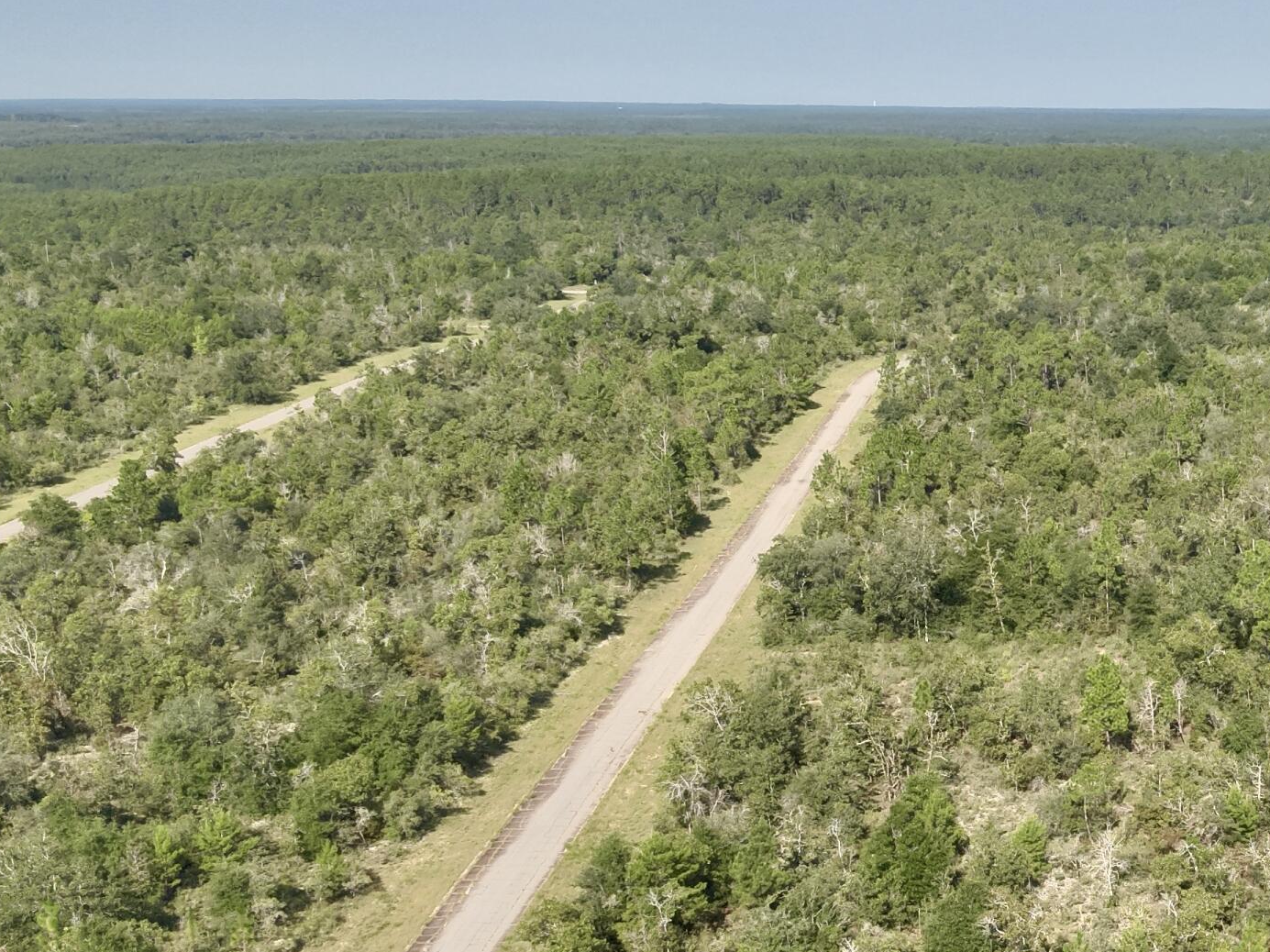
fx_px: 1907
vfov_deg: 27.9
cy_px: 589
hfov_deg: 34.9
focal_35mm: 52
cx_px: 1118
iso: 100
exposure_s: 1/800
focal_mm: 4.4
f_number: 2.8
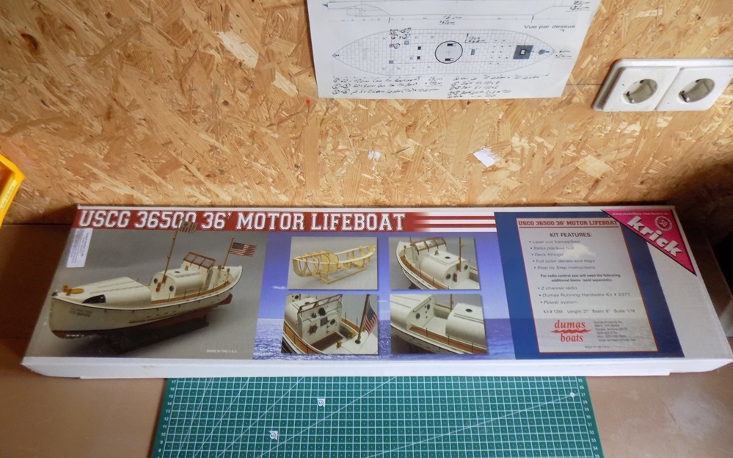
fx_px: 499
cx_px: 371
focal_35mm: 25
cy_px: 222
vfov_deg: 49.3
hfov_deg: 72.6
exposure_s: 1/30
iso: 250
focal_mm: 4
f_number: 3.1
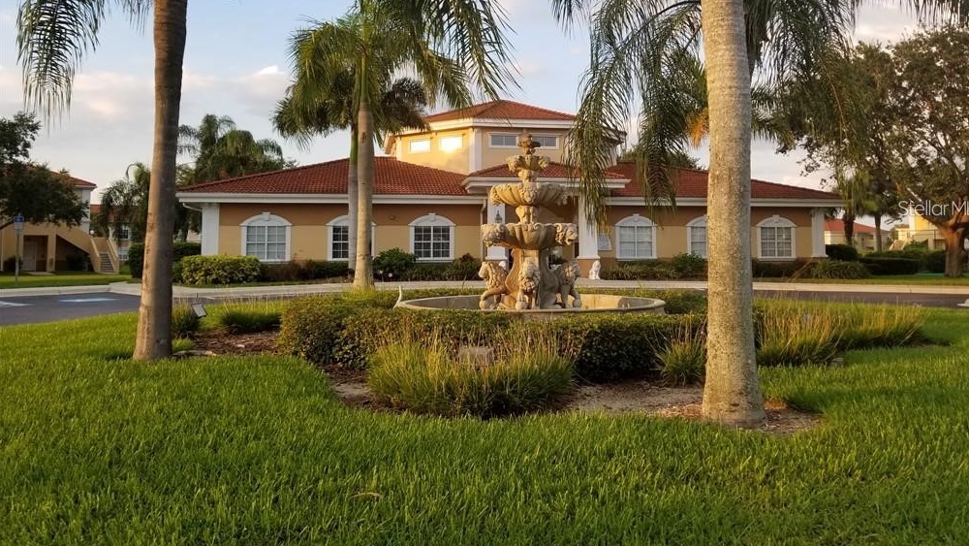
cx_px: 493
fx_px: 745
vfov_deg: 40.0
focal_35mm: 29
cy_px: 208
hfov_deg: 66.0
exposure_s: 1/558
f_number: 1.7
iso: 50
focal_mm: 4.3
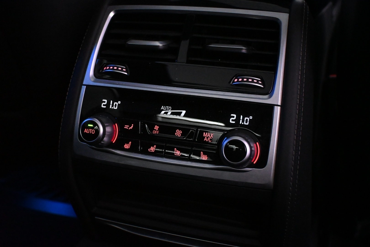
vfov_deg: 31.9
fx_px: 432
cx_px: 185
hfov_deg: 46.4
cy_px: 124
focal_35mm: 42
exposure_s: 1/60
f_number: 4.5
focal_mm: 28
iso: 8000
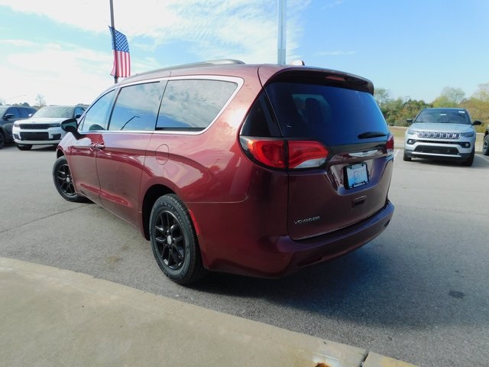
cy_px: 184
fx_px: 325
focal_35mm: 23
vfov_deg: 58.9
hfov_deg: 73.9
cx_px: 244
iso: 125
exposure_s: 1/800
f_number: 3
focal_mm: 4
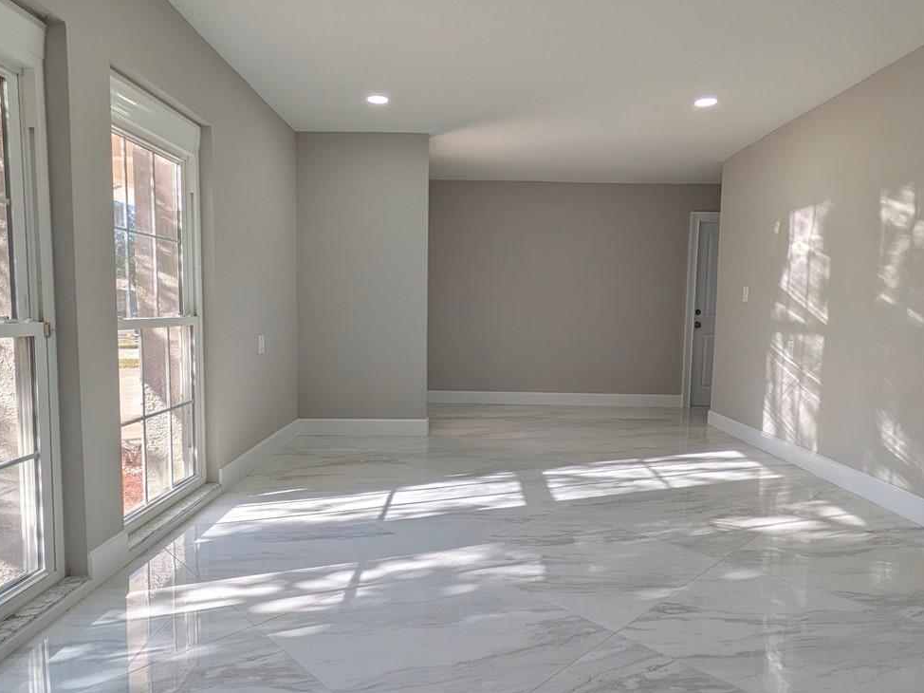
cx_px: 459
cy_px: 355
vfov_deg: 58.9
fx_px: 614
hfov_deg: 73.9
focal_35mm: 23
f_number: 2.2
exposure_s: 1/245
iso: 41
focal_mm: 1.85
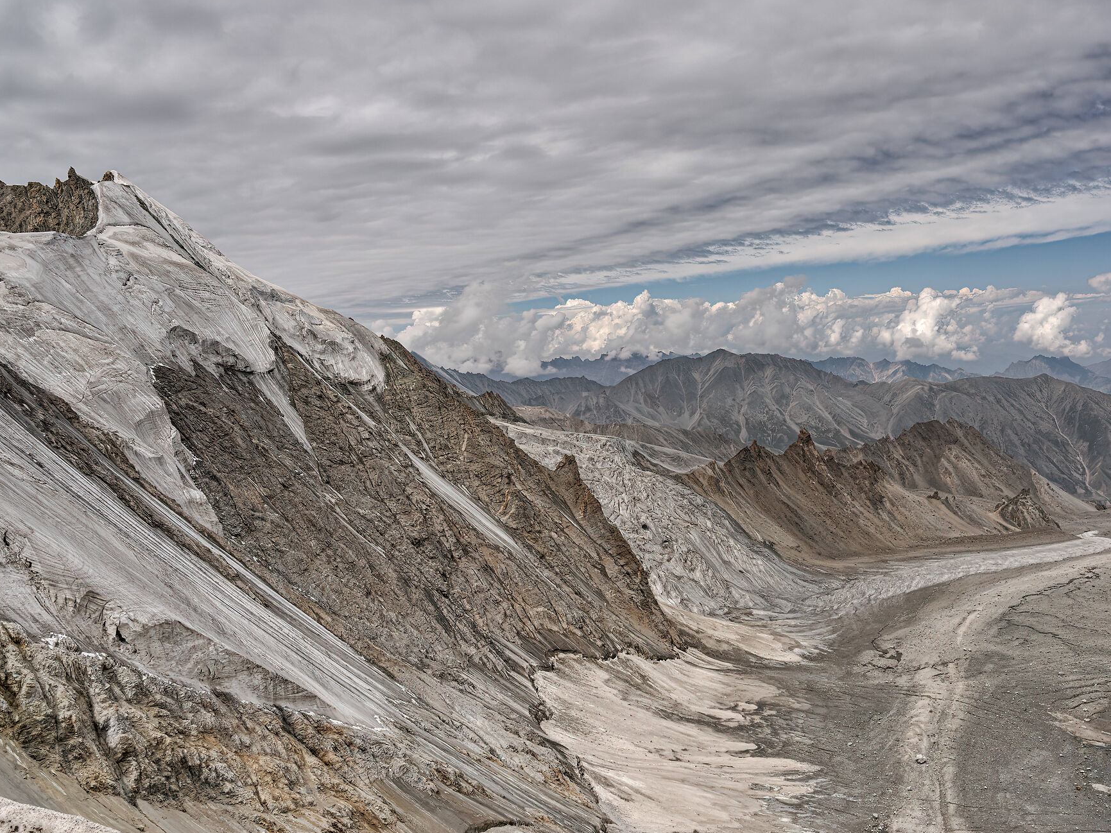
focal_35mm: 32
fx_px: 1027
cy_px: 485
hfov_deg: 56.1
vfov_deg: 44.0
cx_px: 703
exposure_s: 1/320
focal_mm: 24
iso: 100
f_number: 8
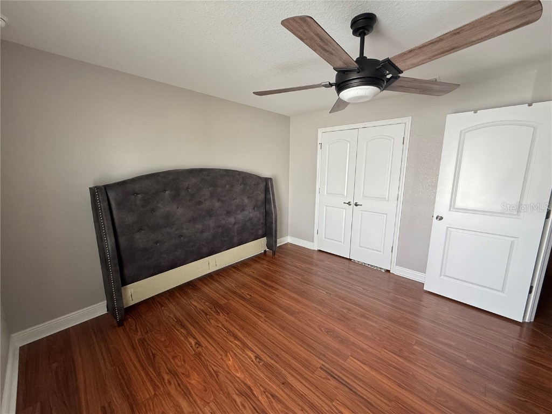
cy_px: 207
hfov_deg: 102.1
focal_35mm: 14
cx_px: 276
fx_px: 223
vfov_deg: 85.7
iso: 160
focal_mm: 2.22
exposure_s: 1/99
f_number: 2.2
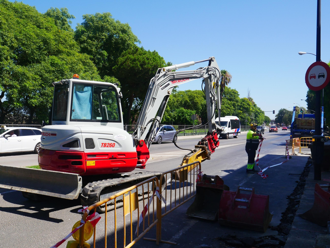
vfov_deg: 37.7
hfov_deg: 49.0
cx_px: 165
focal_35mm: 38
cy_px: 124
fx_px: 362
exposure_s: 1/400
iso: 200
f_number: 9
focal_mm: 19
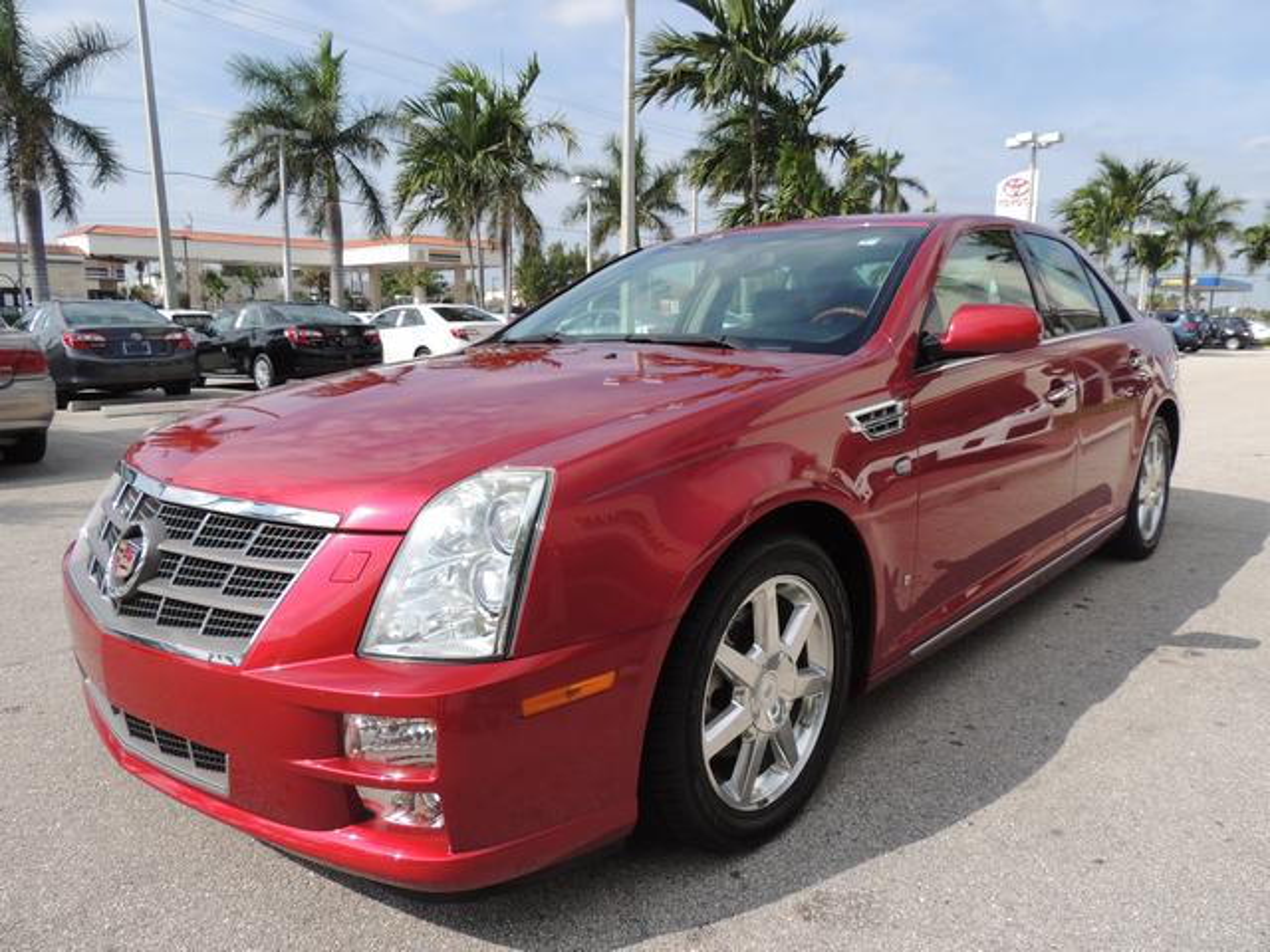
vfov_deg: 56.8
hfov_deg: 71.6
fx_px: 881
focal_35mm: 24
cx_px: 635
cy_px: 476
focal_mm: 4.3
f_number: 3.3
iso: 100
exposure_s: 1/1250
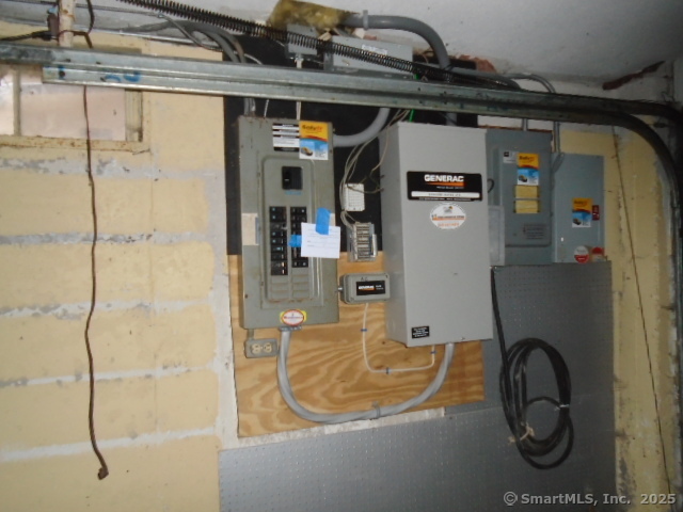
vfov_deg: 53.1
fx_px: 513
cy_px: 256
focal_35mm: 26
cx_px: 342
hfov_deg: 67.3
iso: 400
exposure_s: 1/30
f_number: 3.2
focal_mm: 4.6
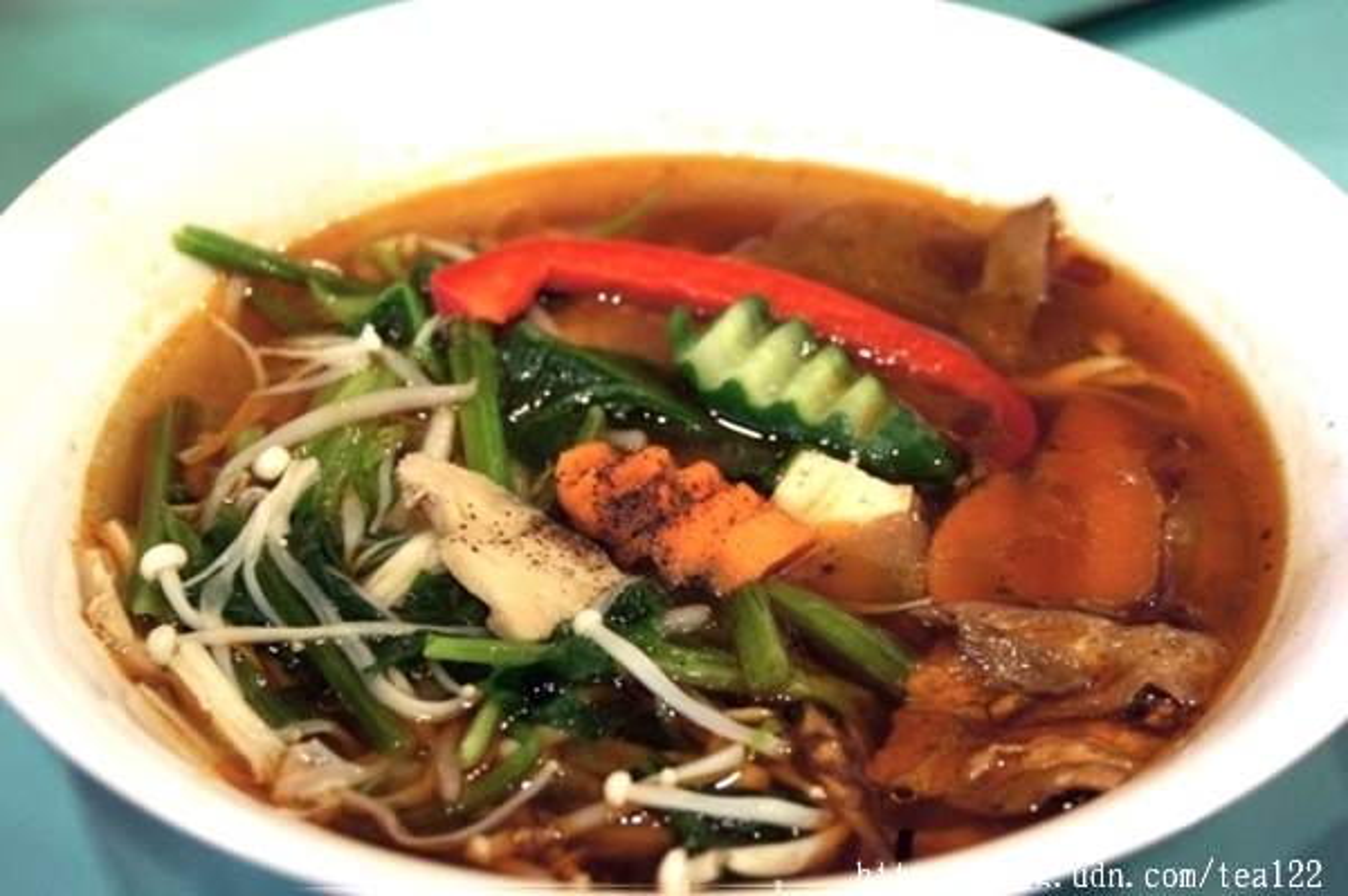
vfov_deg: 14.9
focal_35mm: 92
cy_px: 448
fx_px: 3423
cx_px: 674
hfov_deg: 22.3
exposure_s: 1/50
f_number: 5.6
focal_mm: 61
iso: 1600
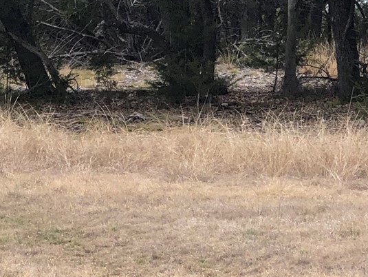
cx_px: 0
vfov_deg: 6.7
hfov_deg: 9.0
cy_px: -163
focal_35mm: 218
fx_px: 2319
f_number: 2.8
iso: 20
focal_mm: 6.6
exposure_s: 1/444
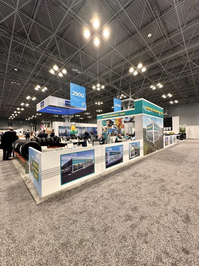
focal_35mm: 14
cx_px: 100
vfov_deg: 102.1
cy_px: 133
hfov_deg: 85.7
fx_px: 107
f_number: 2.2
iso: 200
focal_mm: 2.22
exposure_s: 1/60
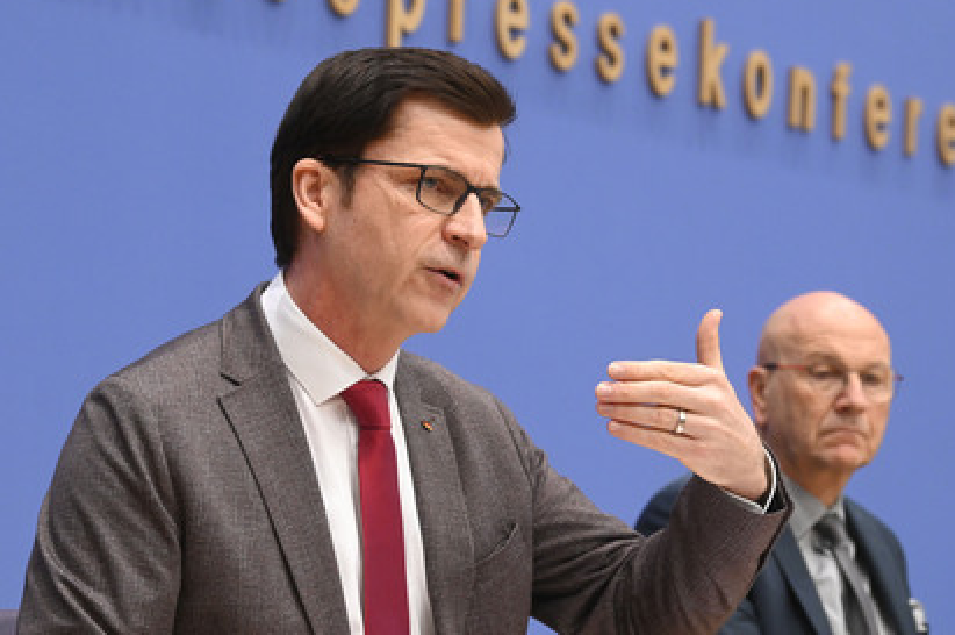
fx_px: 2676
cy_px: 333
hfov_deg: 20.2
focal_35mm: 101
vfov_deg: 13.5
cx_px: 505
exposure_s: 1/400
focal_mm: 92
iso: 5000
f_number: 6.3
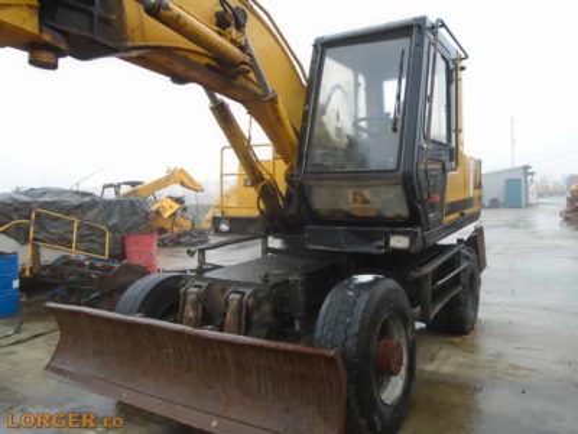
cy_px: 217
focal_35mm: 26
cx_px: 289
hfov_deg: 67.3
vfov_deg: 53.1
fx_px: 434
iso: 100
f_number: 3.2
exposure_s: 1/40
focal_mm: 4.6
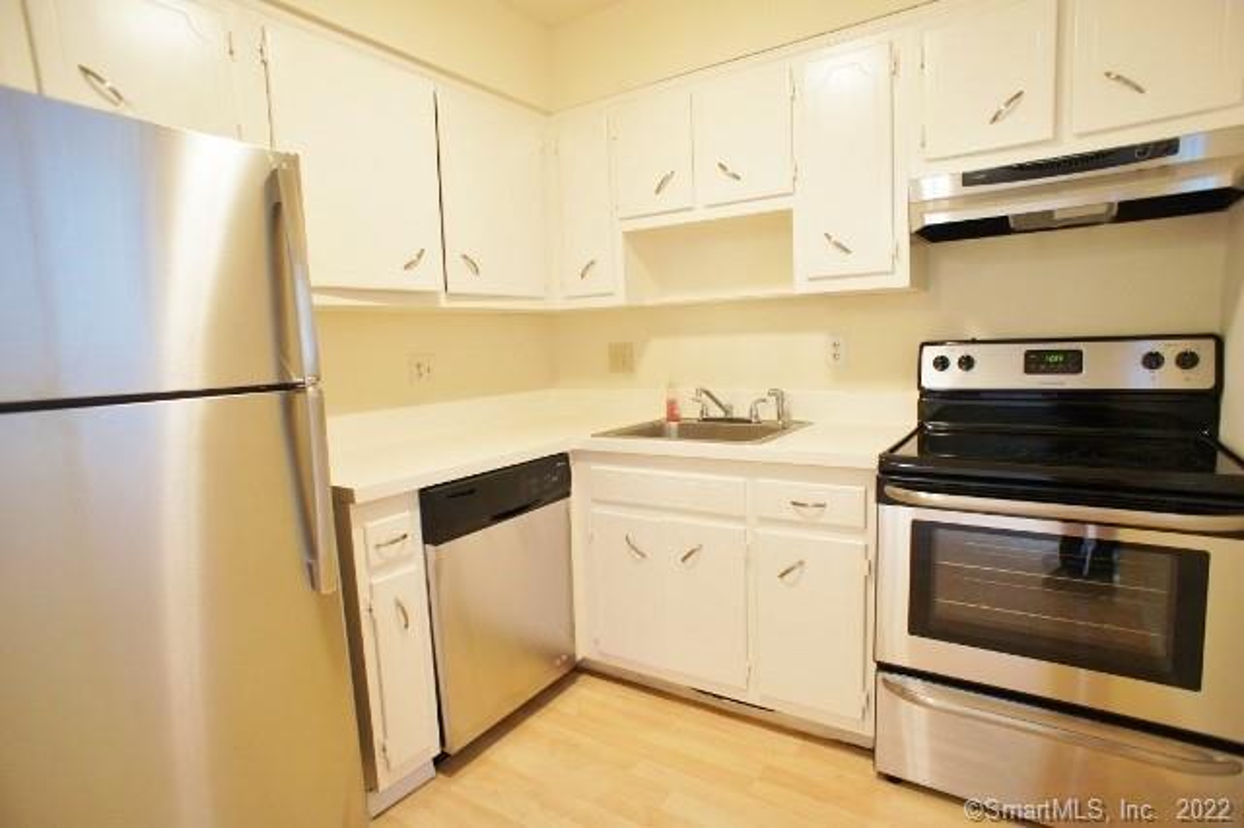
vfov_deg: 53.1
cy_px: 414
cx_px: 622
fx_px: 829
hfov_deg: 73.8
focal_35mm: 24
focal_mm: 16
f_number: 3.5
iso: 500
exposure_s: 1/30
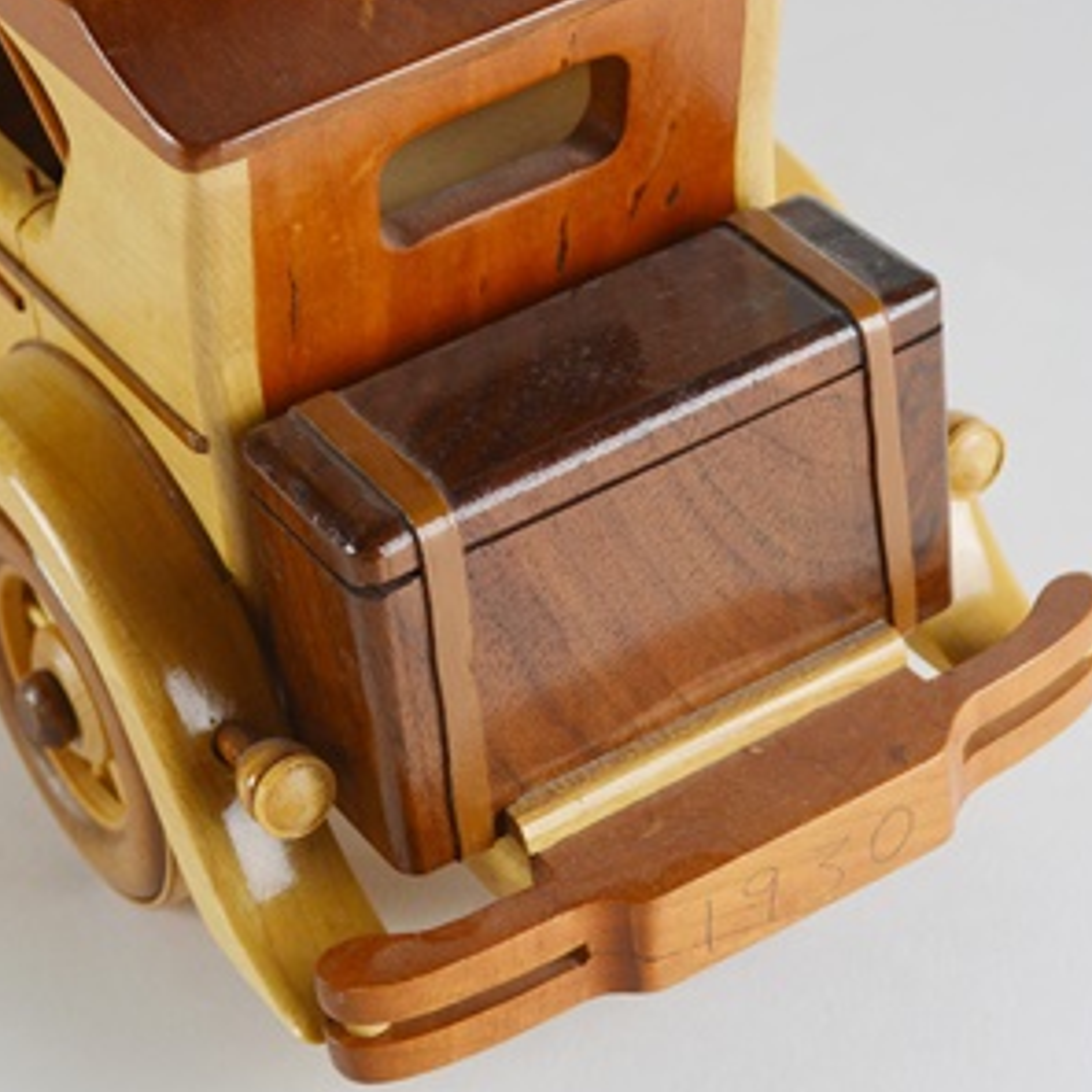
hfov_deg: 18.6
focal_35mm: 93
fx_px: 3319
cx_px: 358
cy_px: 446
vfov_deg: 18.7
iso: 320
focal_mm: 36
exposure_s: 1/125
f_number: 5.6
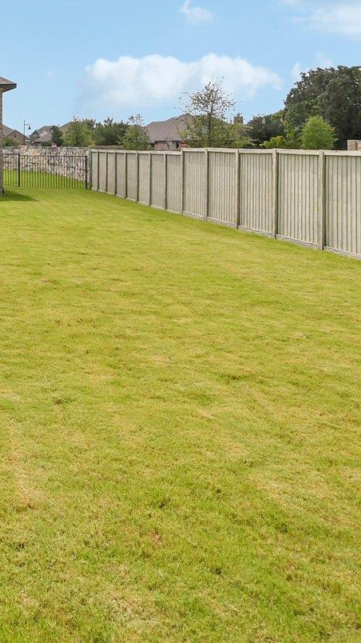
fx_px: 817
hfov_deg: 19.3
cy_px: 110
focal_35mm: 48
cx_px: -277
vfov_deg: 40.7
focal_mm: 12
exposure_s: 1/1250
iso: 400
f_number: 8
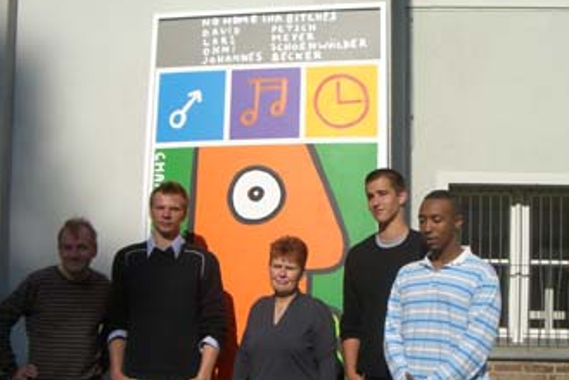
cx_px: 306
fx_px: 949
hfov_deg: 33.4
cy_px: 244
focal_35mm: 60
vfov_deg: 22.6
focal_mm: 6.2
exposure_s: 1/1600
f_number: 4.3
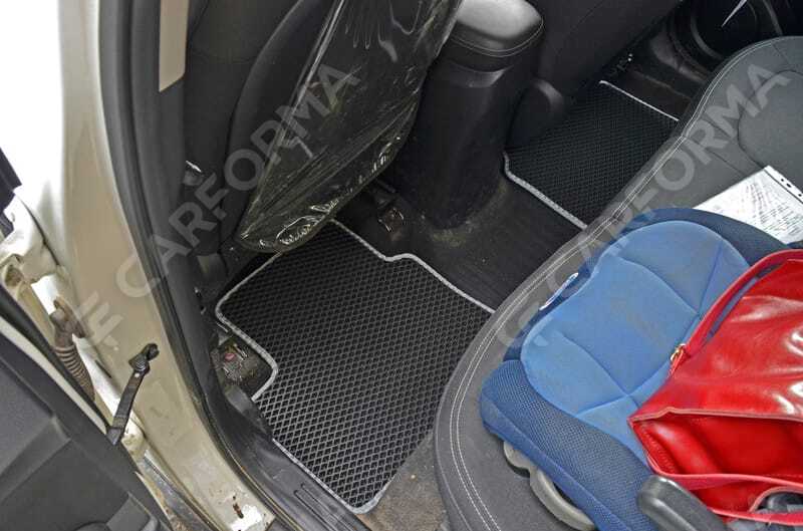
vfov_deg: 43.4
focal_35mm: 30
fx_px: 667
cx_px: 402
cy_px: 266
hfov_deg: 62.1
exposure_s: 1/15
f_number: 8
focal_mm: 20
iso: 400
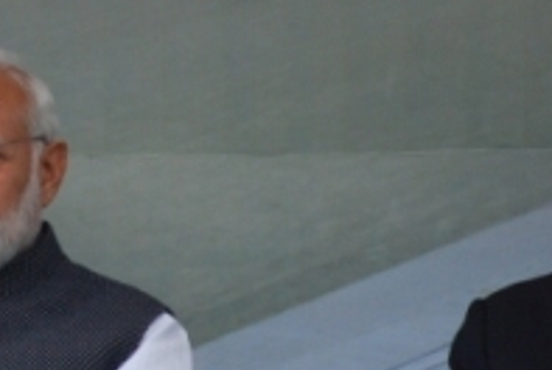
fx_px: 18673
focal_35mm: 1216
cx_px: 48
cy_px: 192
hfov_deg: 1.7
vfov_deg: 1.1
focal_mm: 200
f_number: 5.6
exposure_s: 1/320
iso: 400
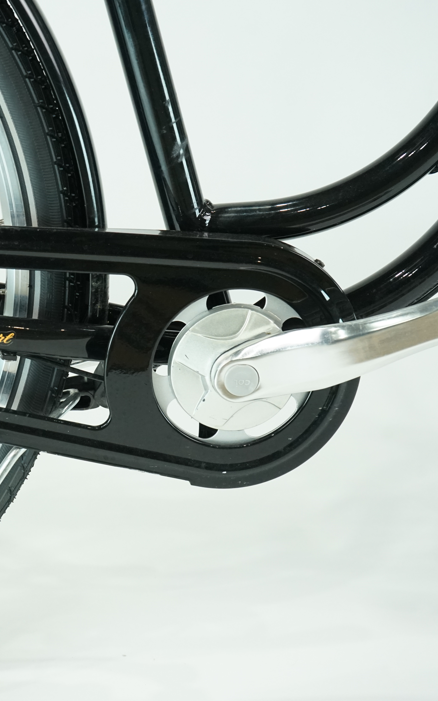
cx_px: 14
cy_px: 350
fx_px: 1299
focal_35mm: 68
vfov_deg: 30.2
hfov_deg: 18.7
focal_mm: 44
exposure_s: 1/200
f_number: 6.3
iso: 2500
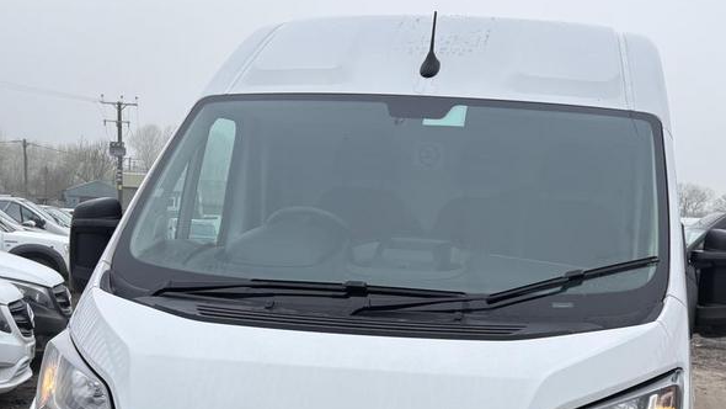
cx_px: 490
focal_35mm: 43
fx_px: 828
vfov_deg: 27.0
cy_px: 347
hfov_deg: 46.5
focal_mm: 5.96
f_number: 1.6
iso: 50
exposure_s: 1/907
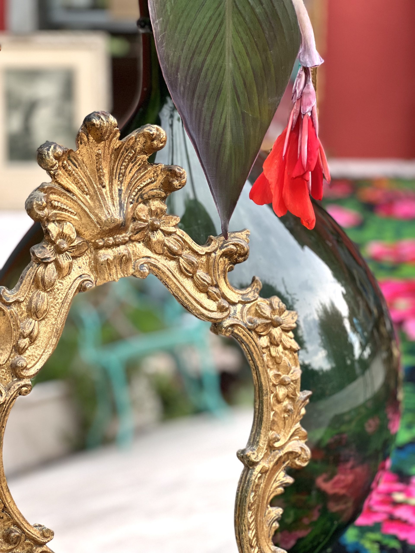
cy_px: 276
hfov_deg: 19.1
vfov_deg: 25.3
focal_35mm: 77
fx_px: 1231
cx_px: 208
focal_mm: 9
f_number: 2.8
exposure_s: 1/121
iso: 160
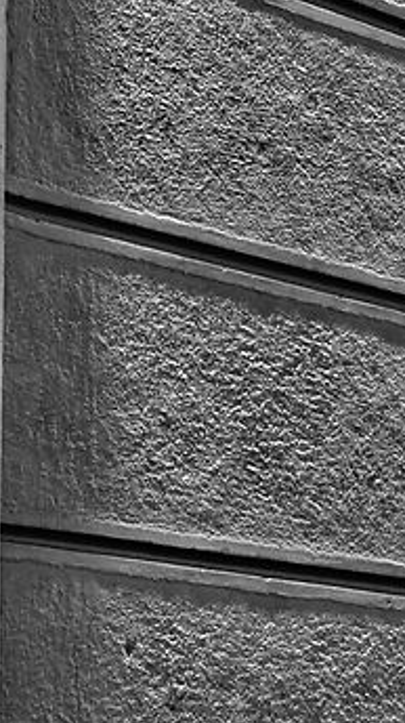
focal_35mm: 256
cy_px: 442
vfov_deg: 8.4
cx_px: 1393
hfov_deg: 4.5
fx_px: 4897
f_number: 22
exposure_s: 4
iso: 100
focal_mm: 35
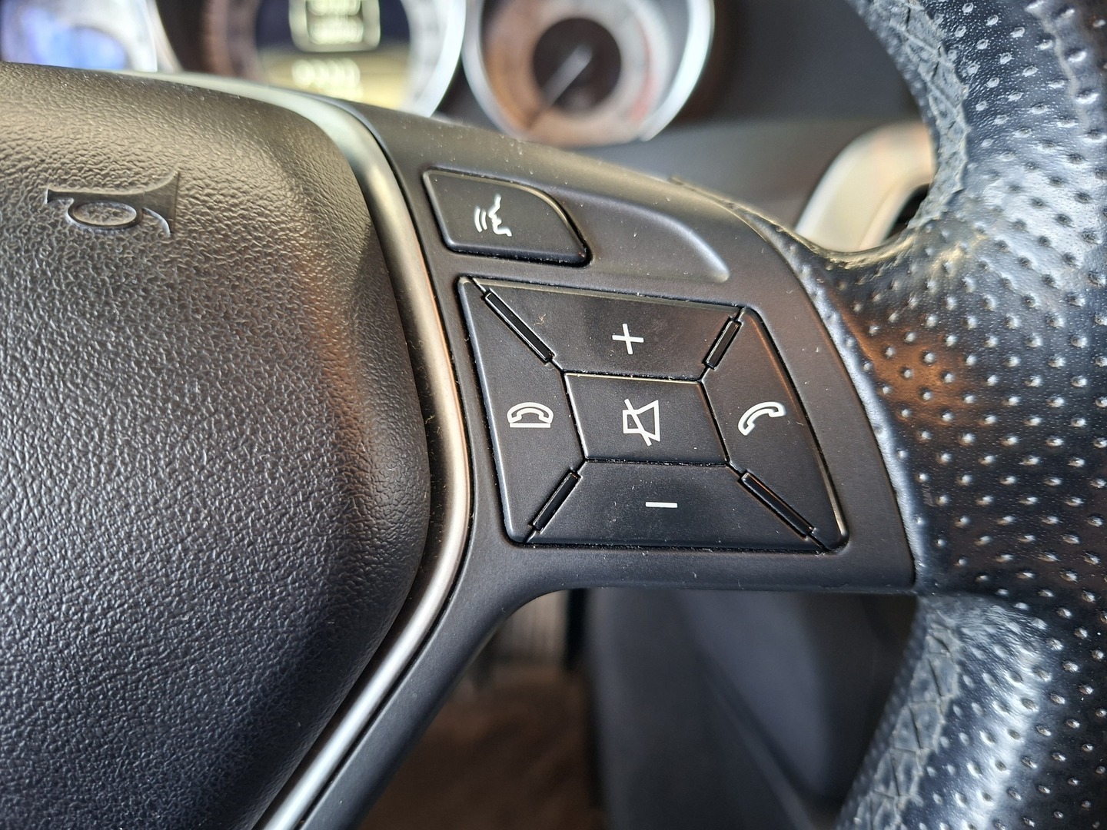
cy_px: 415
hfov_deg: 73.9
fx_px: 736
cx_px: 554
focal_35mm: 23
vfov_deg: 58.9
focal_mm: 5.54
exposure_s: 1/33
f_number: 1.8
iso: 400
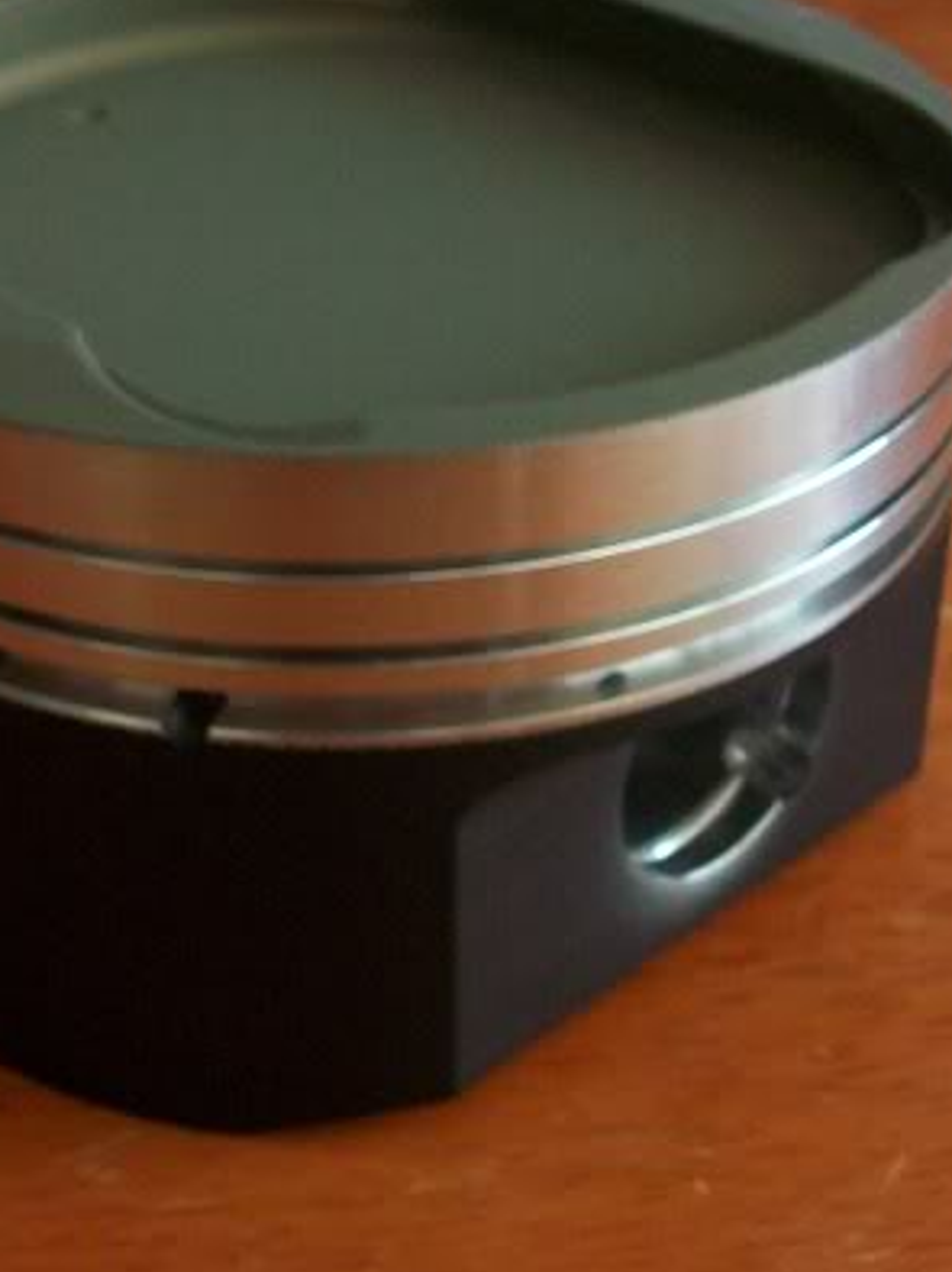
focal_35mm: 65
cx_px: 384
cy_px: 588
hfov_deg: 22.5
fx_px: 2386
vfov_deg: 29.8
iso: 160
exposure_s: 1/8
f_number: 2.8
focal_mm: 5.7
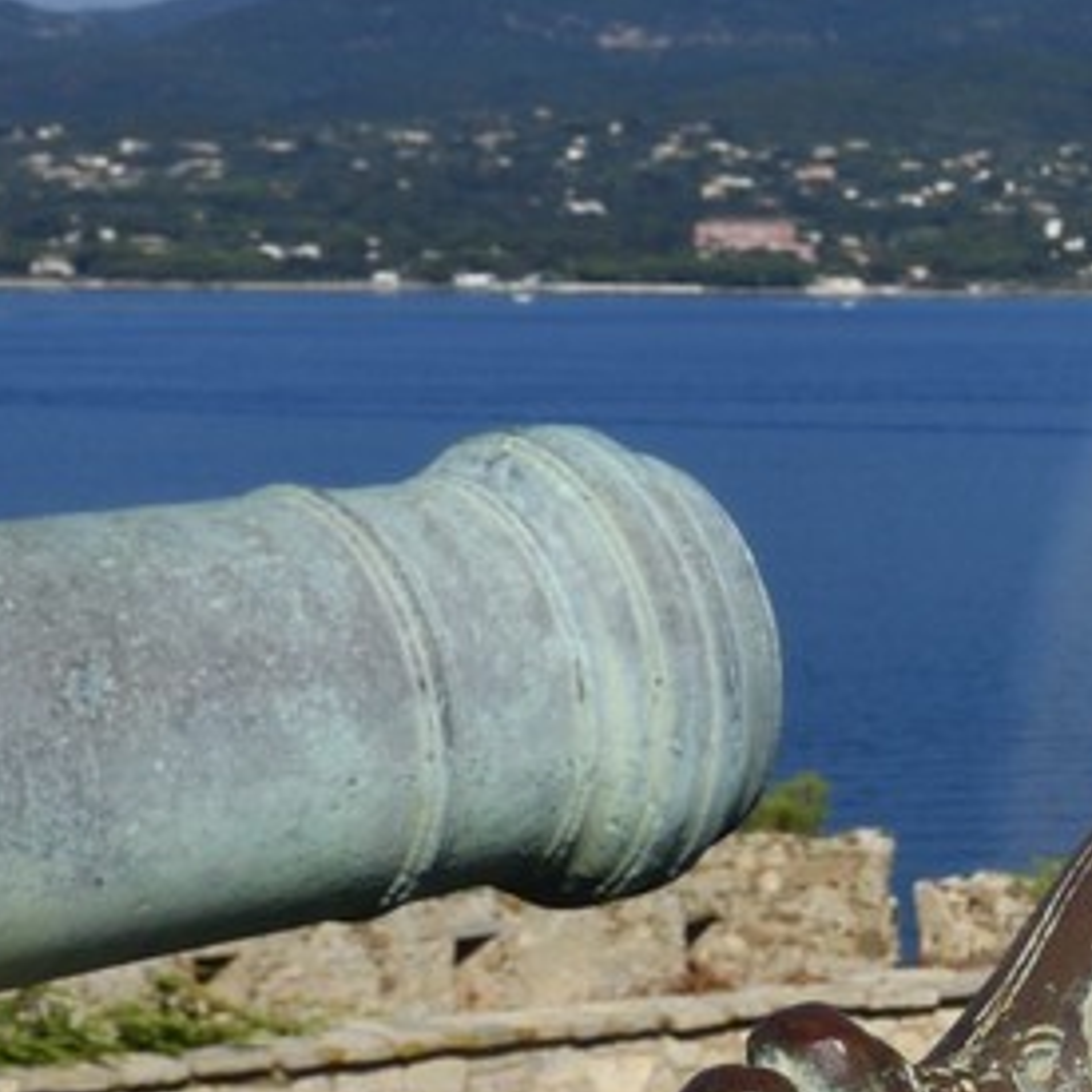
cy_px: 1052
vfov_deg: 10.3
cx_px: 2617
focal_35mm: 168
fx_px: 5996
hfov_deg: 9.3
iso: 200
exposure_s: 1/250
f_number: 16
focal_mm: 34
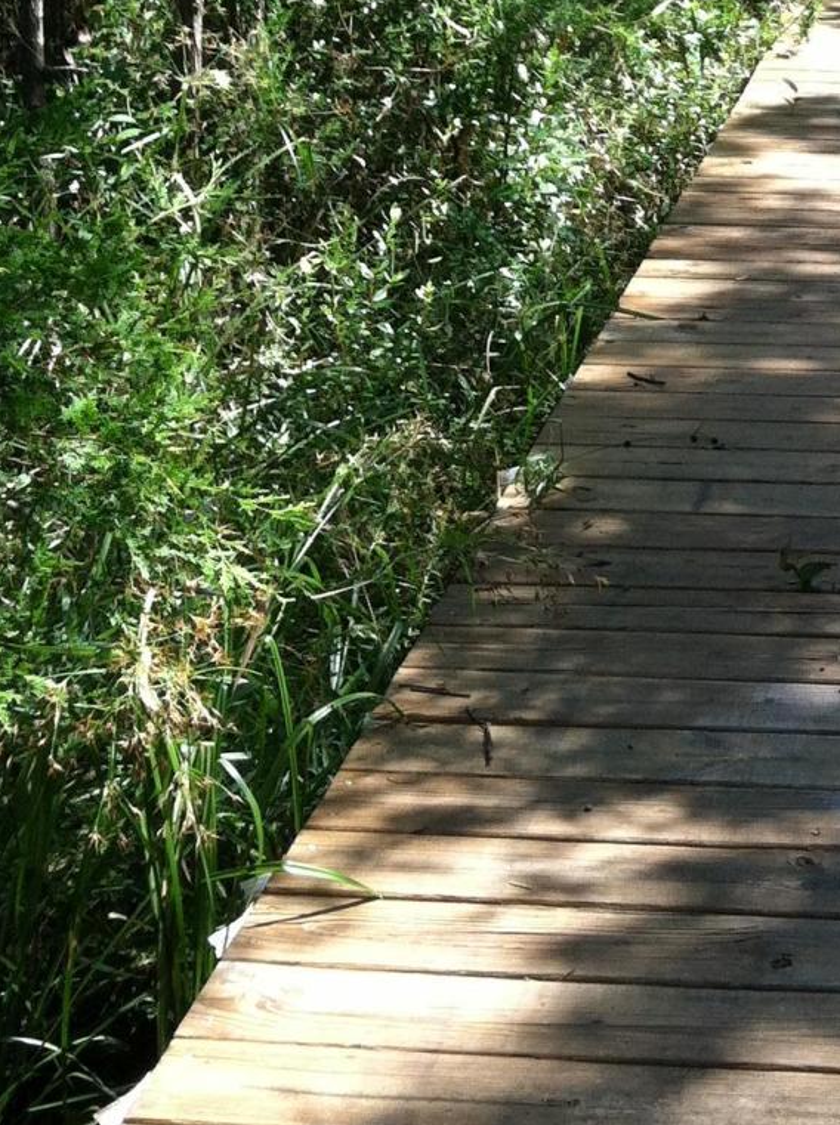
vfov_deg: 20.1
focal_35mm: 92
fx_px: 2986
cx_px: 1051
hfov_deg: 15.3
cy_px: -211
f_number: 2.8
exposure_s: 1/268
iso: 80
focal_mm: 3.85
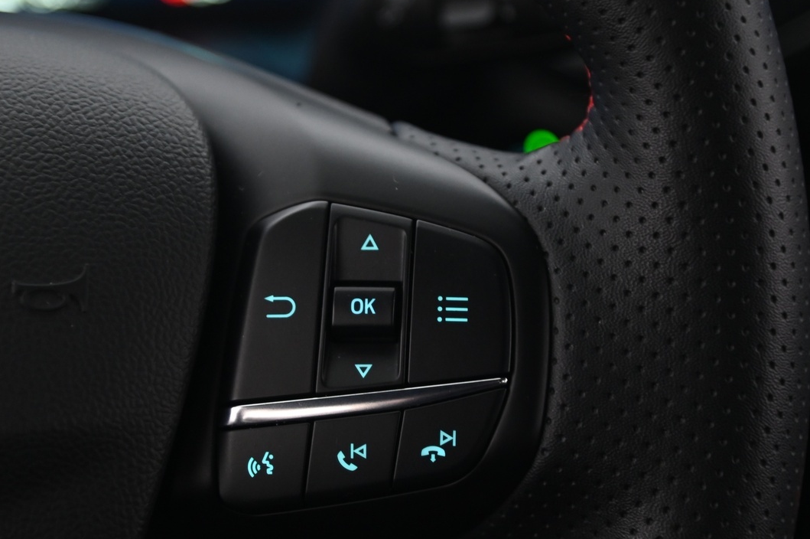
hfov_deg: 11.2
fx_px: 4136
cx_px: 309
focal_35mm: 184
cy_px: 317
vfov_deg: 7.4
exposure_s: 1/15
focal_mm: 120
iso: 2000
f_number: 4
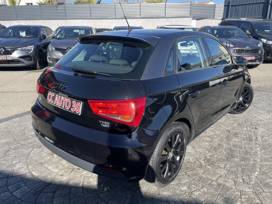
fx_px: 204
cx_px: 136
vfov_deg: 53.1
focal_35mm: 26
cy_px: 102
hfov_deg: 67.3
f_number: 1.6
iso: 32
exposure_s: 1/1350
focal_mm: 4.2
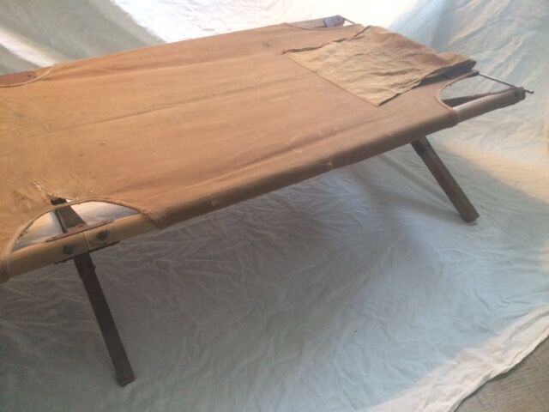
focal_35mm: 29
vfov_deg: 48.2
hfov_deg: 61.7
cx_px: 274
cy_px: 206
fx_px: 460
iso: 250
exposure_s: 1/20
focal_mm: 4.15
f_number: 2.2
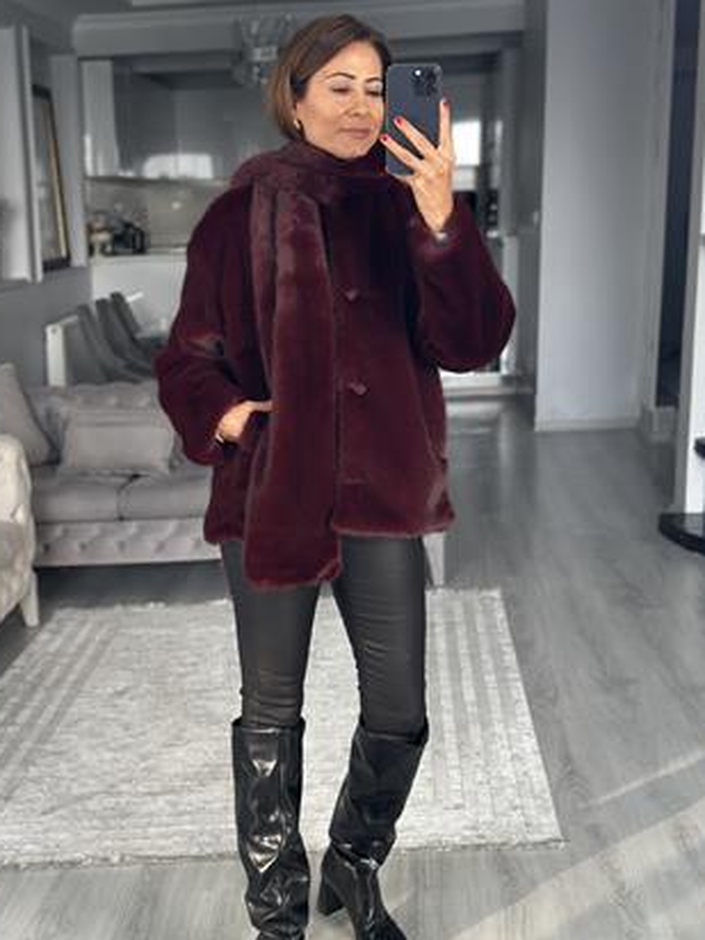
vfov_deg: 32.7
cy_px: 534
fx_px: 1602
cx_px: 329
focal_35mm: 59
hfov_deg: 24.8
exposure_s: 1/120
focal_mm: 6.86
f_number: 1.78
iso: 125
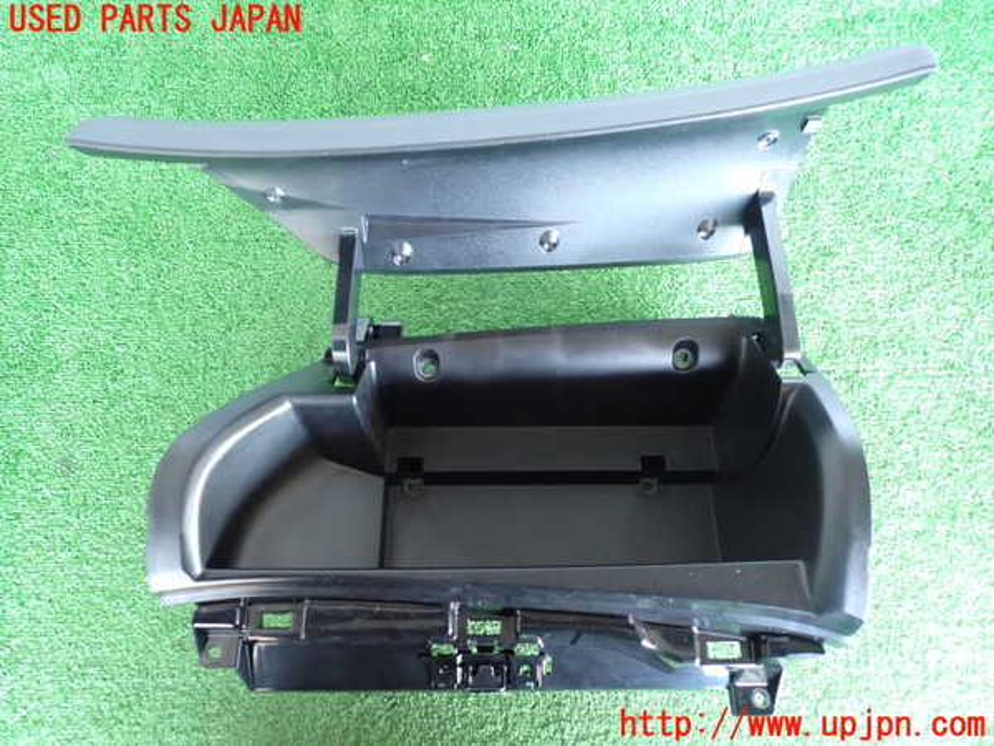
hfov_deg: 69.4
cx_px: 497
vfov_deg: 54.9
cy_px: 373
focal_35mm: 25
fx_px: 718
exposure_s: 1/8
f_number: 8
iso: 1250
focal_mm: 4.5
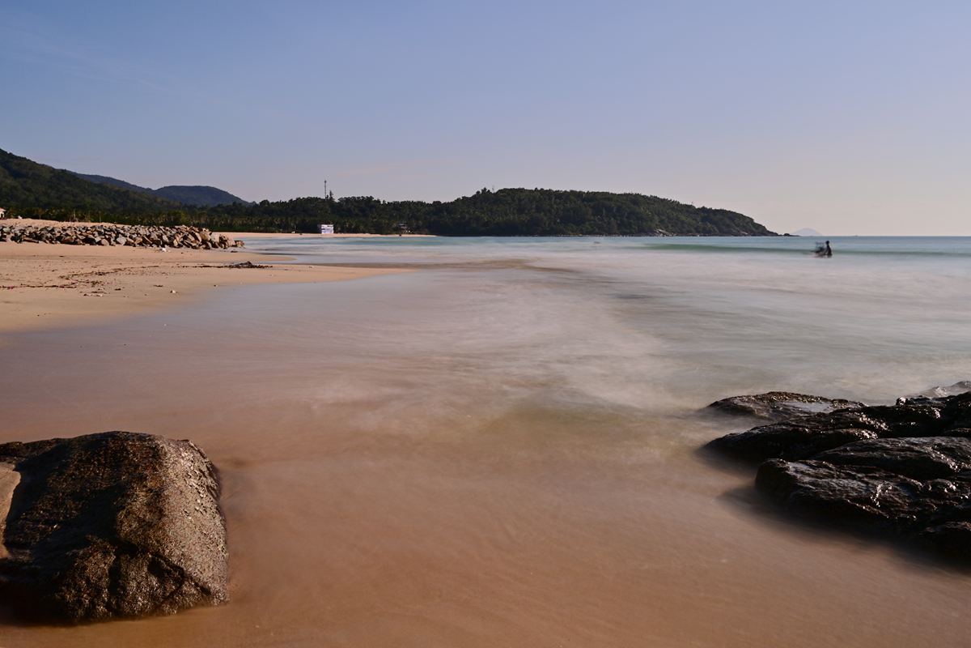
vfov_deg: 45.7
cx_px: 486
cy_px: 324
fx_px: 769
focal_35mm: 28
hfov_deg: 64.6
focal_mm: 28.5
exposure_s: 5
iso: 80
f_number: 16
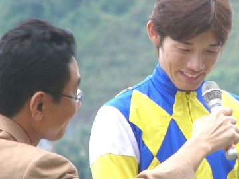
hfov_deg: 3.6
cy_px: 111
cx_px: 170
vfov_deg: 2.7
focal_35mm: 555
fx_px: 3833
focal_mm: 52.1
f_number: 2.8
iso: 50
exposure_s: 1/60
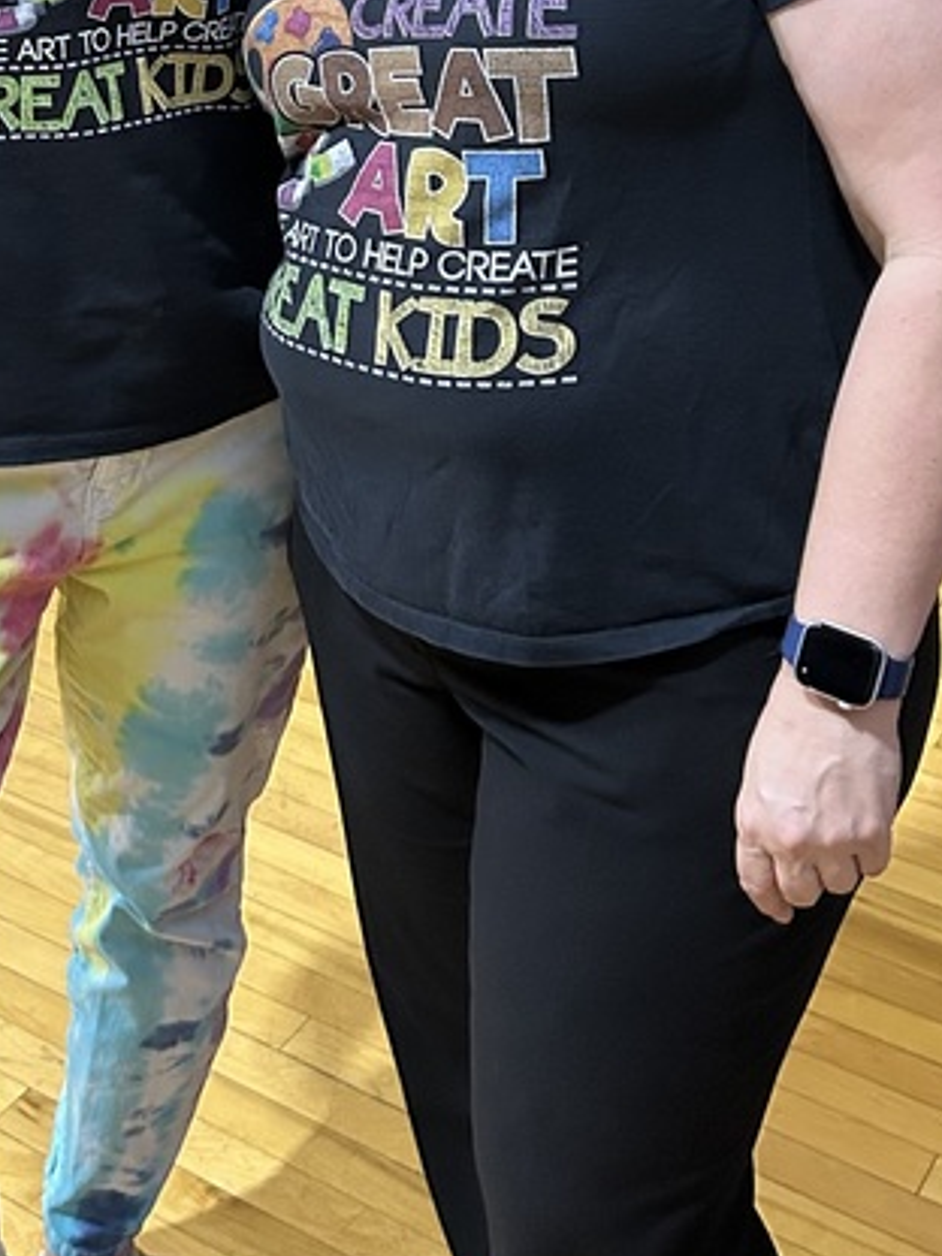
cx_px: 260
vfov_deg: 28.1
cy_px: -51
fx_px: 2322
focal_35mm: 64
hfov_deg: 22.8
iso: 640
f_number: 1.5
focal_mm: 5.7
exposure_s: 1/40
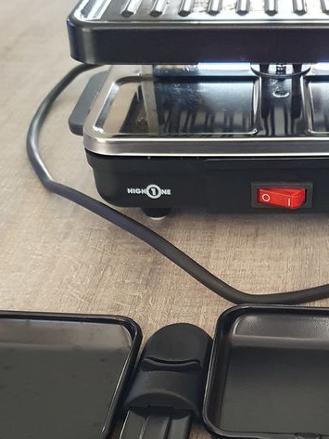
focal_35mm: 55
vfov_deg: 34.4
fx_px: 697
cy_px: 316
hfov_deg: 26.2
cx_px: 247
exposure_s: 1/50
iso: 500
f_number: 1.5
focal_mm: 4.32
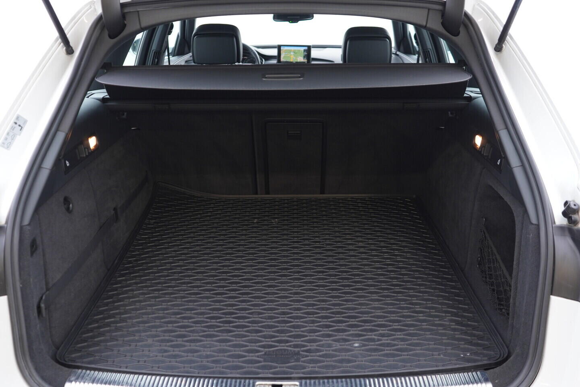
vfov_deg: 36.9
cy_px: 194
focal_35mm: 36
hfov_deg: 53.1
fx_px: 580
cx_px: 290
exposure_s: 1/40
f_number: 2.8
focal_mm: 24
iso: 320
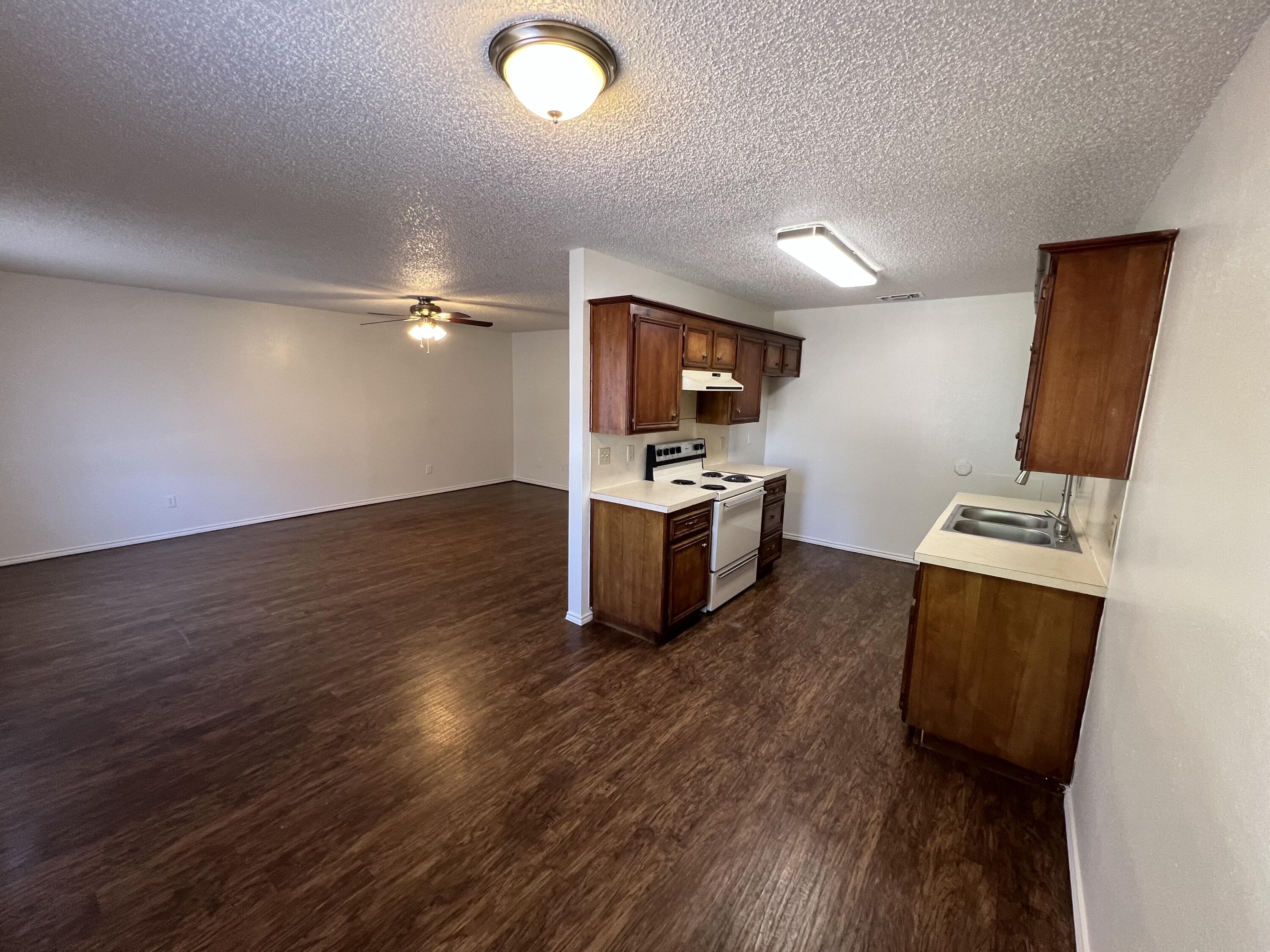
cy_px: 476
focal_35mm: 13
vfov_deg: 89.9
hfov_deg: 106.2
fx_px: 477
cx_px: 635
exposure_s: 1/60
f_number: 1.8
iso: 200
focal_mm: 1.57
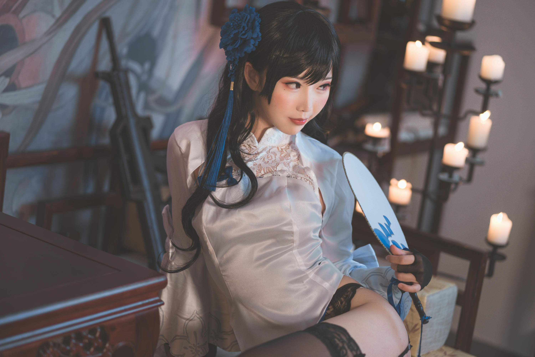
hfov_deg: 23.9
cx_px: 268
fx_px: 1263
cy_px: 178
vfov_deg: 16.1
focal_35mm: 85
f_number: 2
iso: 200
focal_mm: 85
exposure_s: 1/40
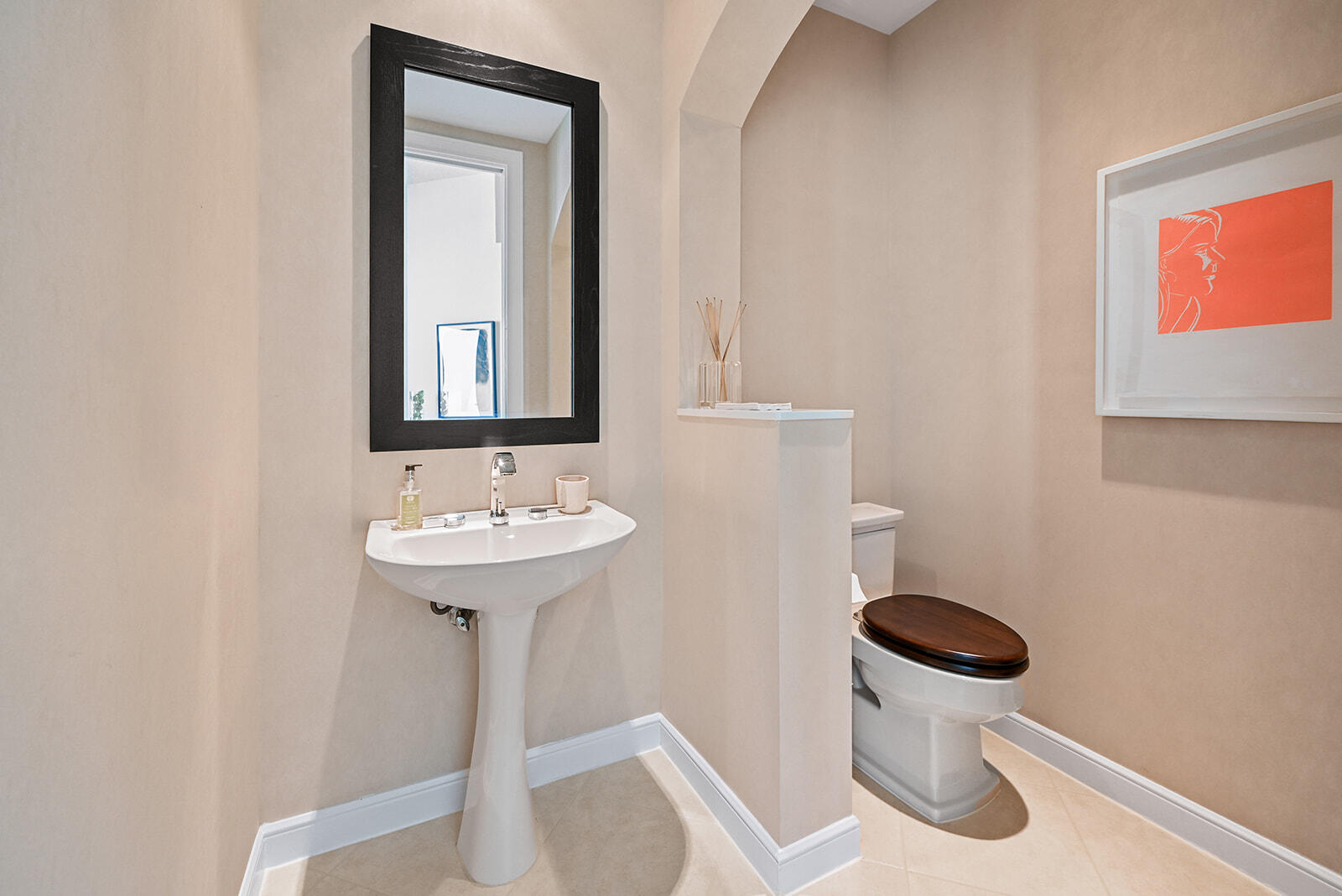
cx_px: 671
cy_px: 448
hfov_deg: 102.3
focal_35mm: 14
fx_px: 541
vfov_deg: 79.3
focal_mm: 14.5
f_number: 9
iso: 180
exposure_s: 1/1.25
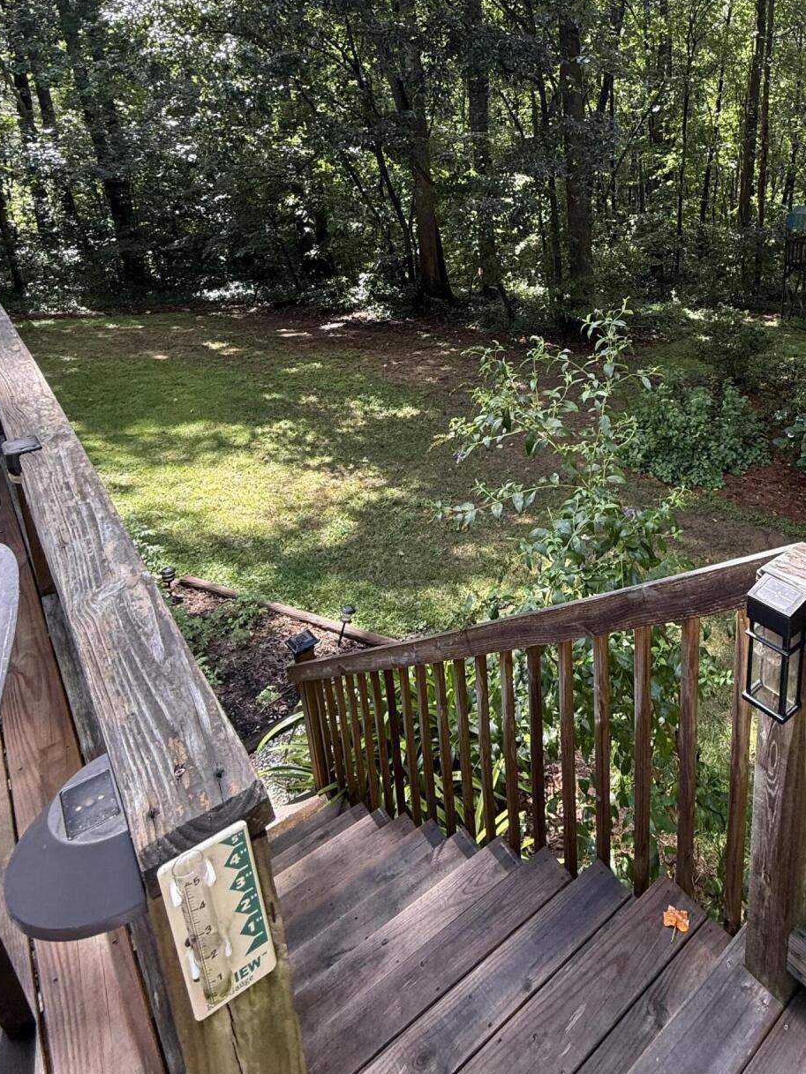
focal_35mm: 23
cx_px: 569
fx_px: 714
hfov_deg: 56.9
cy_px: 329
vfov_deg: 71.0
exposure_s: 1/99
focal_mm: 2.22
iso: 100
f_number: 2.2
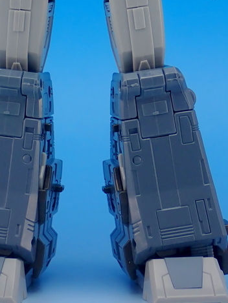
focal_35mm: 168
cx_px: 47
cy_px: -9
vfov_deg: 11.6
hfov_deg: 8.8
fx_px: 1475
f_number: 4.1
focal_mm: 13.65
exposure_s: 1/13
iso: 100
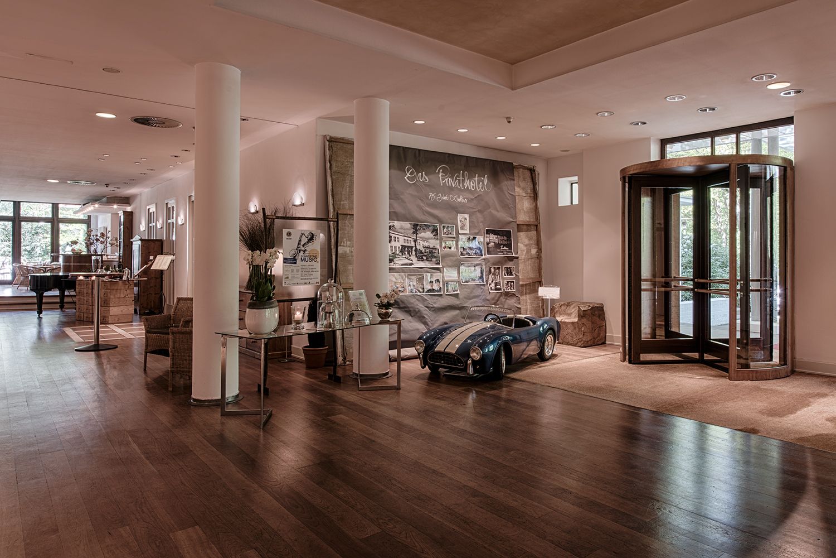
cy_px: 279
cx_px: 418
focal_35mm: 20
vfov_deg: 61.9
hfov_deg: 84.0
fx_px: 464
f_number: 10
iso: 31
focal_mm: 20
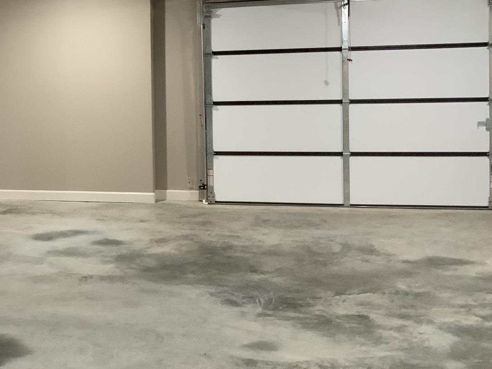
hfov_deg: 32.8
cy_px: 111
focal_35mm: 55
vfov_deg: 26.3
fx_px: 782
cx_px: 31
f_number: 1.8
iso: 200
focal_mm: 3
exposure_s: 1/40
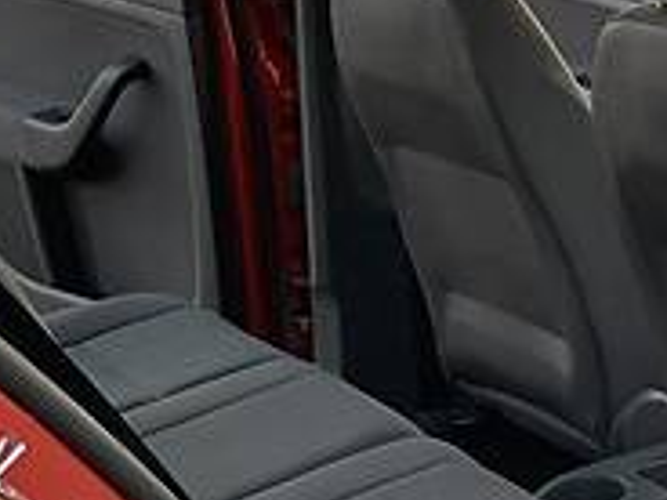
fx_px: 2177
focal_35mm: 113
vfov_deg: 13.0
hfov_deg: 17.2
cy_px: 486
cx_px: 591
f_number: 1.8
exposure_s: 1/60
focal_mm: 4.2
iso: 160
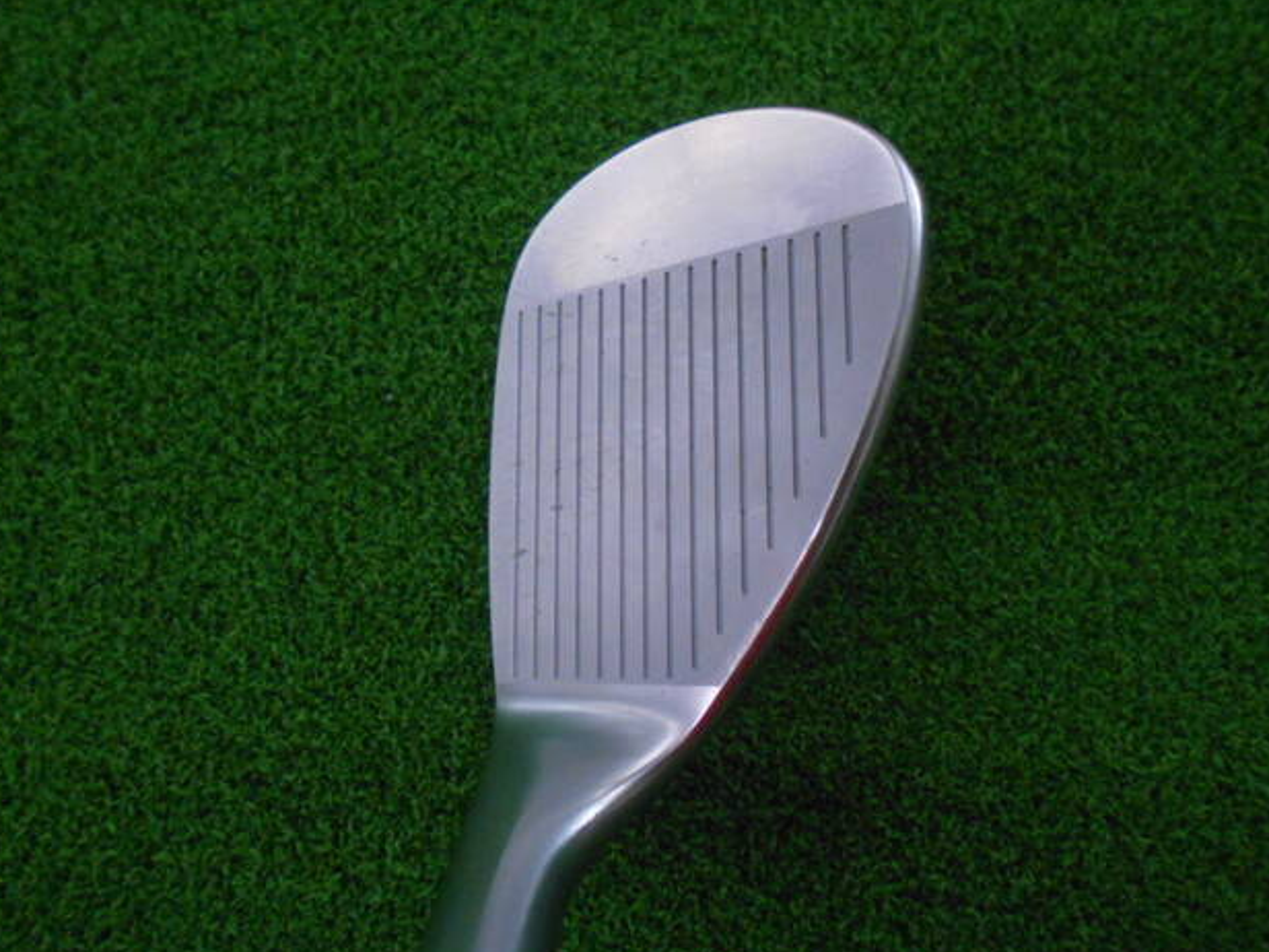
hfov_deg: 65.3
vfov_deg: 51.4
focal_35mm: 27
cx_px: 628
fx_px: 990
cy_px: 486
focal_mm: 4.6
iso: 640
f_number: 3.2
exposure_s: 1/250
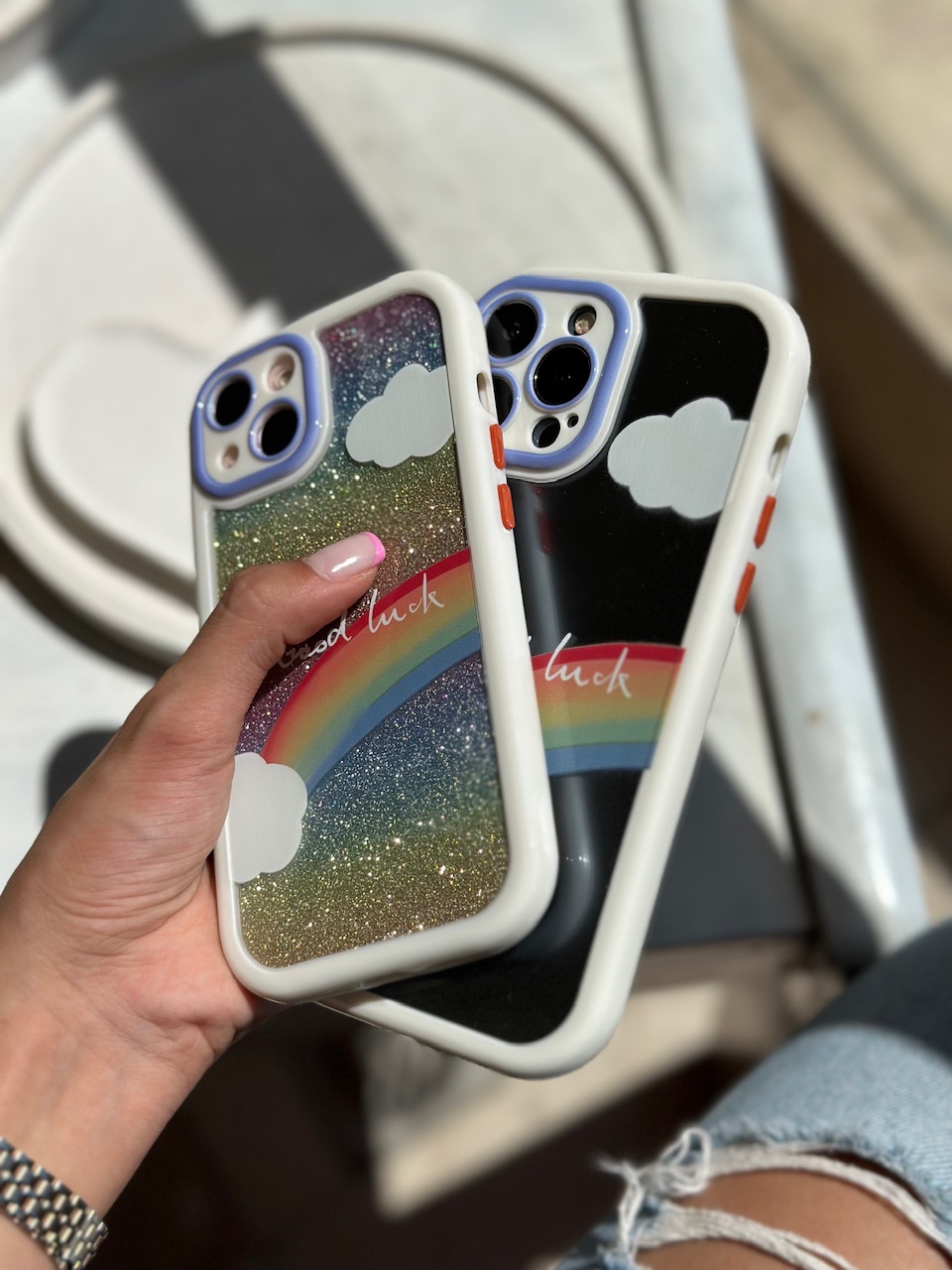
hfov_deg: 30.3
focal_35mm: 48
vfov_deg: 39.7
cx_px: 476
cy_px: 635
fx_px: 1760
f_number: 1.78
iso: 80
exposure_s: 1/15873
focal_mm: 6.86
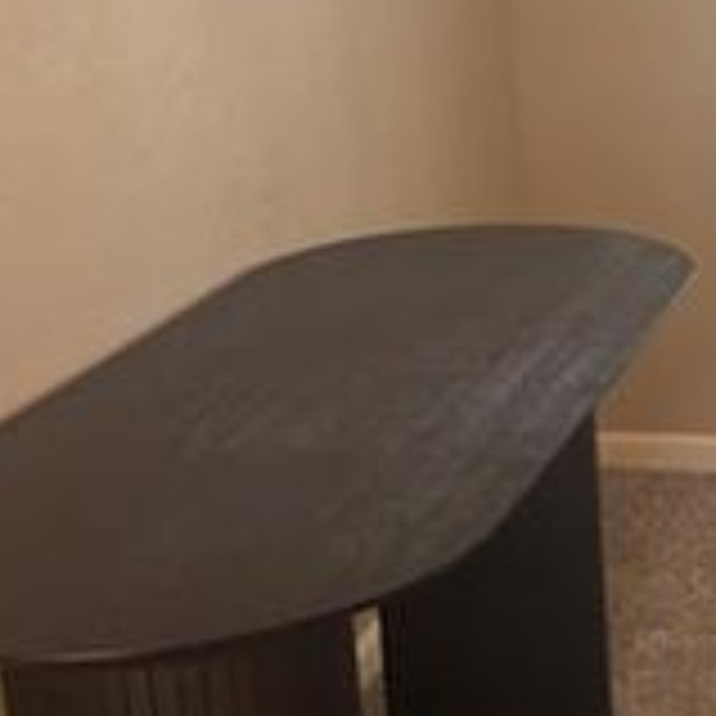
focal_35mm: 89
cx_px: 784
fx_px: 2083
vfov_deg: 19.5
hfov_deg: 18.8
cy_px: 408
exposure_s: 1/120
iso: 160
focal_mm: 6.76
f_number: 1.78
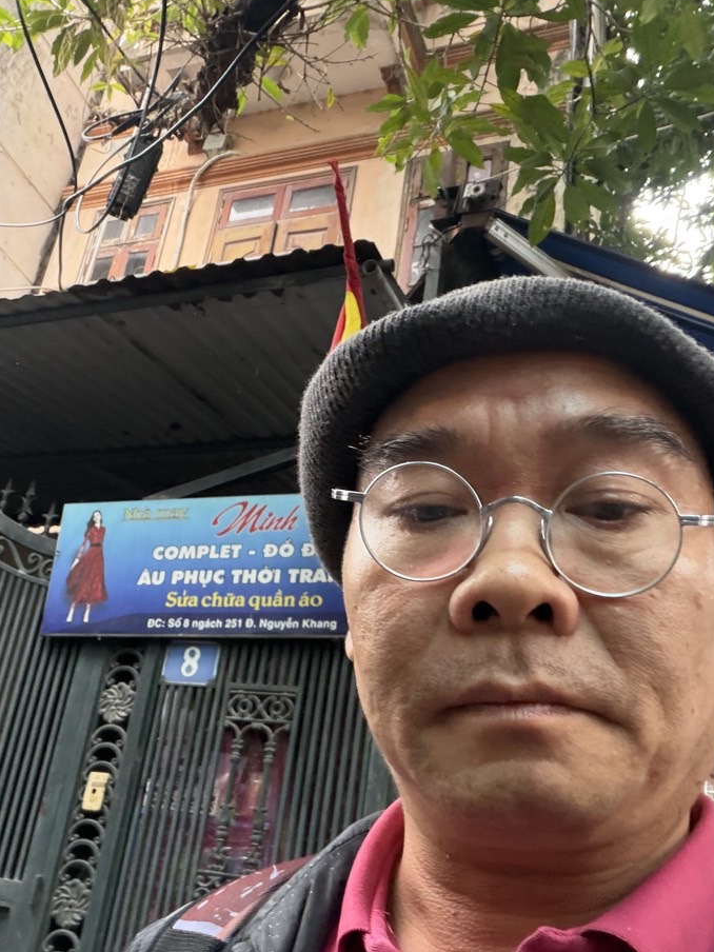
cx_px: 319
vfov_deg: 54.0
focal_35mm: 34
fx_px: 935
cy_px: 481
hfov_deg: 41.7
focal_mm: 2.71
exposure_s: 1/60
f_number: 1.9
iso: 160
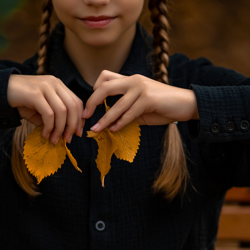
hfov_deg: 6.3
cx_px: 103
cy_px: 208
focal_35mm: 277
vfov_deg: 6.3
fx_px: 2263
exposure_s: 1/640
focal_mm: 105
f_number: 1.6
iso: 160
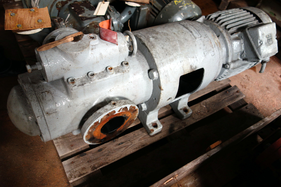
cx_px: 140
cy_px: 94
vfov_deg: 46.4
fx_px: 219
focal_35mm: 28
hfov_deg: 65.5
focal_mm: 10.4
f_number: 1.8
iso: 250
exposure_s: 1/30
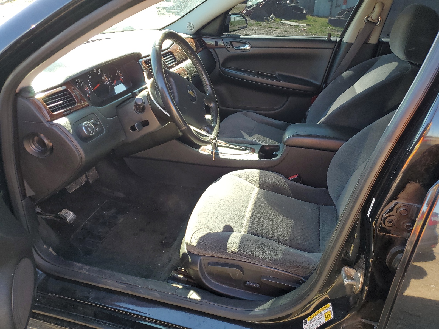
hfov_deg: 67.3
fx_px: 330
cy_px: 164
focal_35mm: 26
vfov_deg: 53.1
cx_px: 220
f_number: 1.5
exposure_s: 1/217
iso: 50
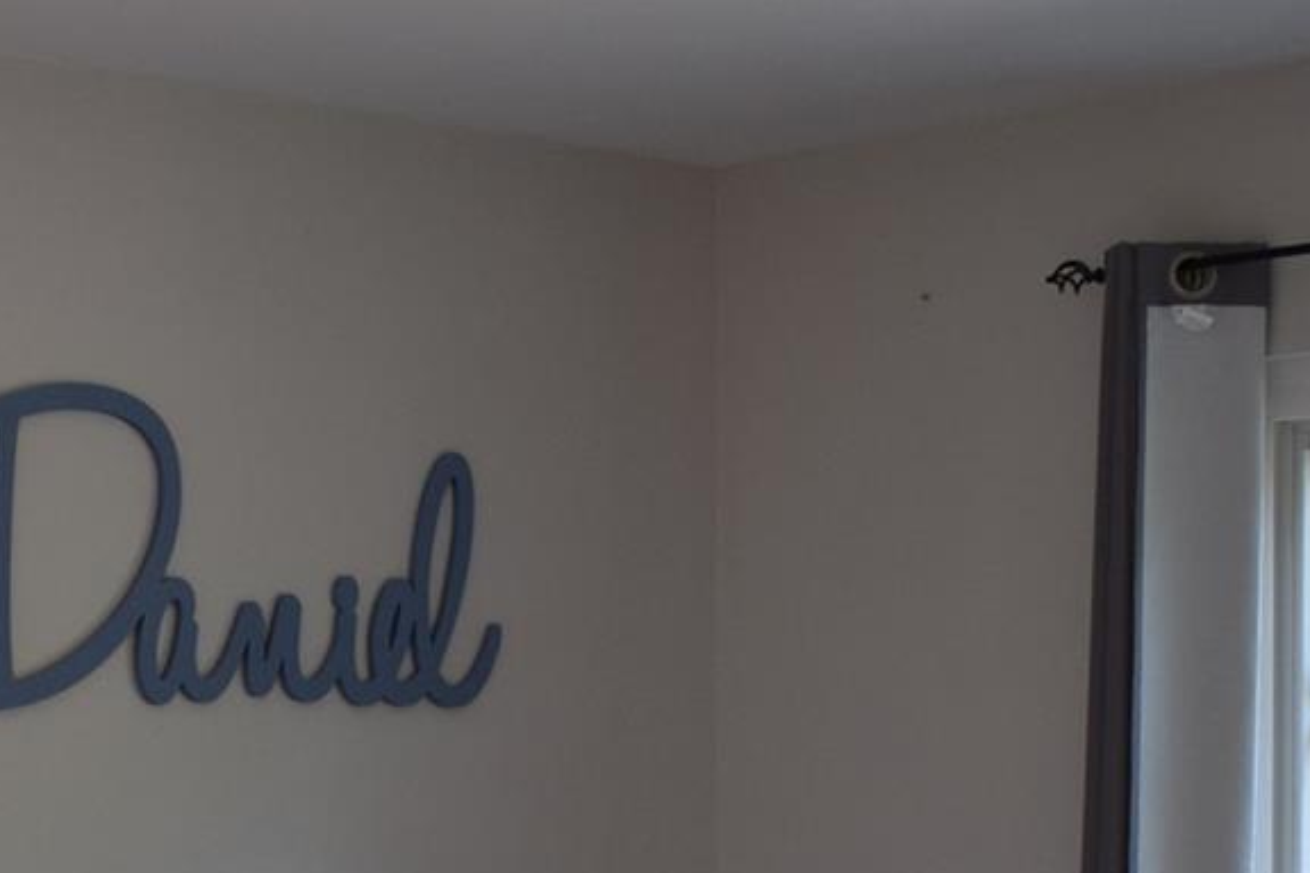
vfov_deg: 13.8
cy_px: 1095
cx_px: 237
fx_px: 3493
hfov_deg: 21.0
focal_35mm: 96
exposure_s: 1/80
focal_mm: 18
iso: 400
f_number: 4.5
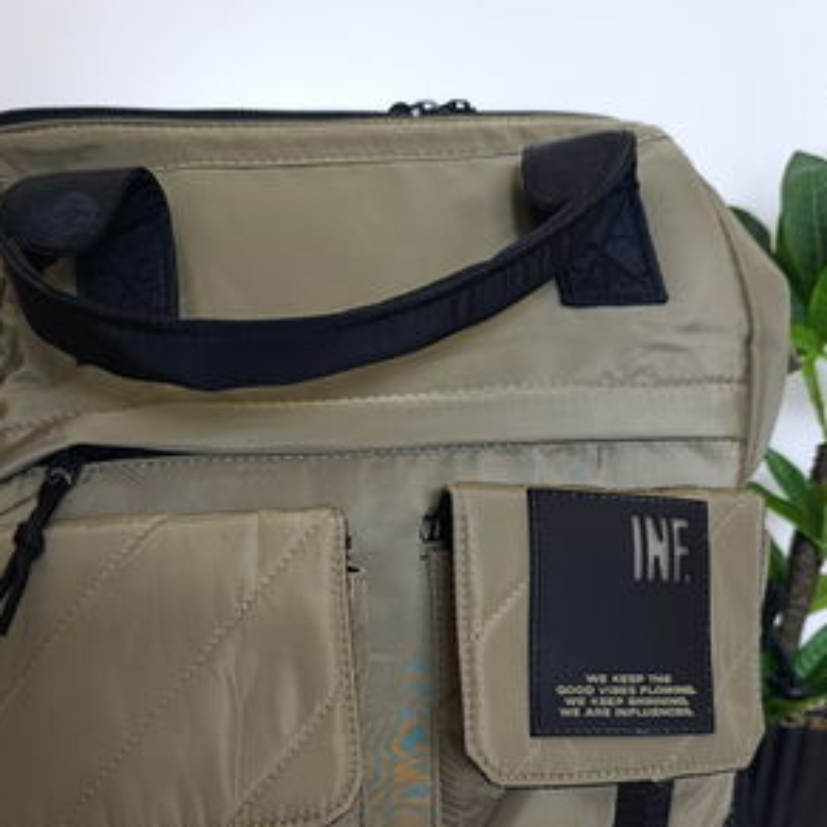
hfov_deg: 44.9
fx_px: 1000
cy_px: 647
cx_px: 371
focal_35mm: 37
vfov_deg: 43.1
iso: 319
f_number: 1.65
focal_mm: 6.11
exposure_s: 1/100
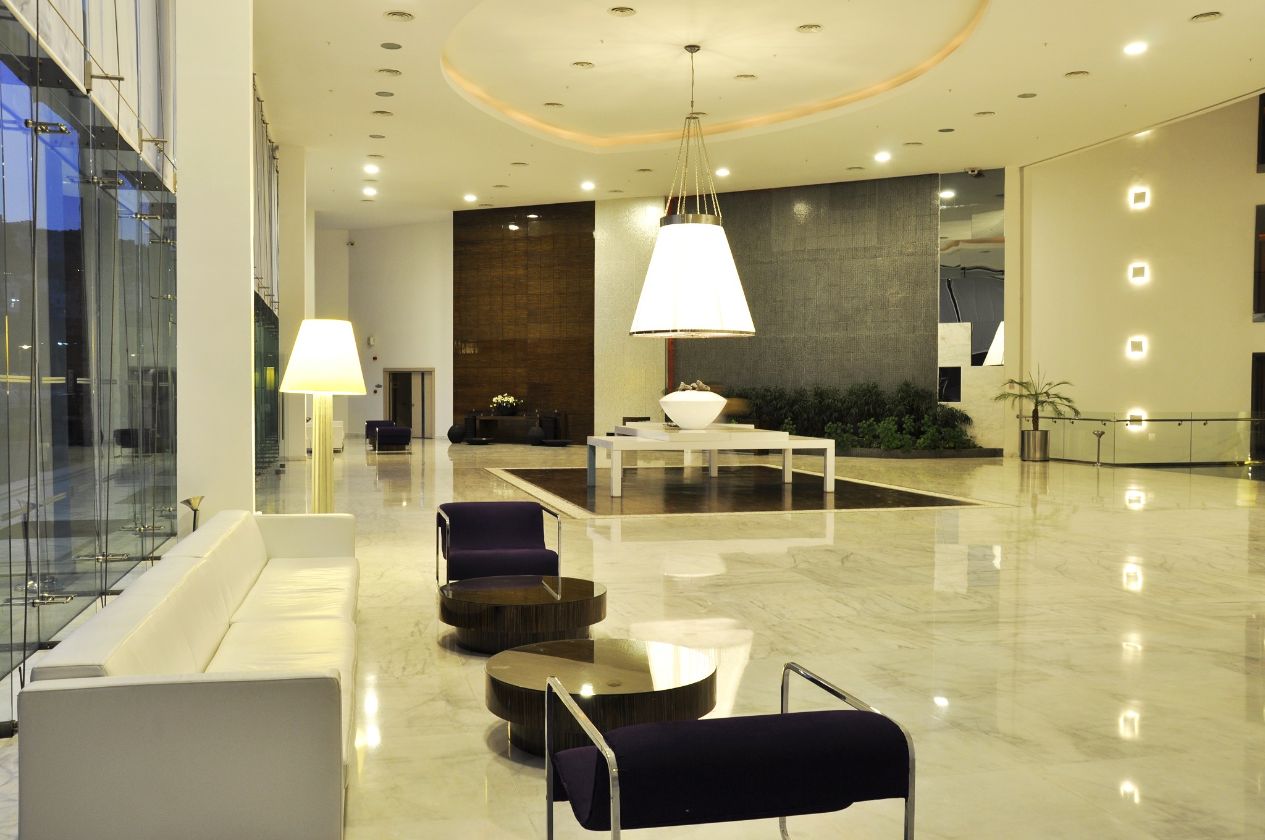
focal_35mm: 32
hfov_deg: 59.6
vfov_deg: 41.6
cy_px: 420
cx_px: 632
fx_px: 1105
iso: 200
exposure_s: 1/2
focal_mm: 21
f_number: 8
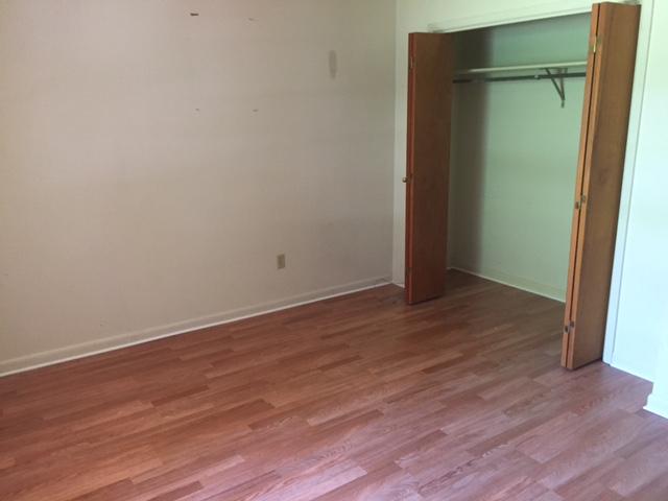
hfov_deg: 61.7
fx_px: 560
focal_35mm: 29
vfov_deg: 48.2
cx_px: 334
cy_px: 250
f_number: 2.2
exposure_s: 1/24
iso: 250
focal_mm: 4.15
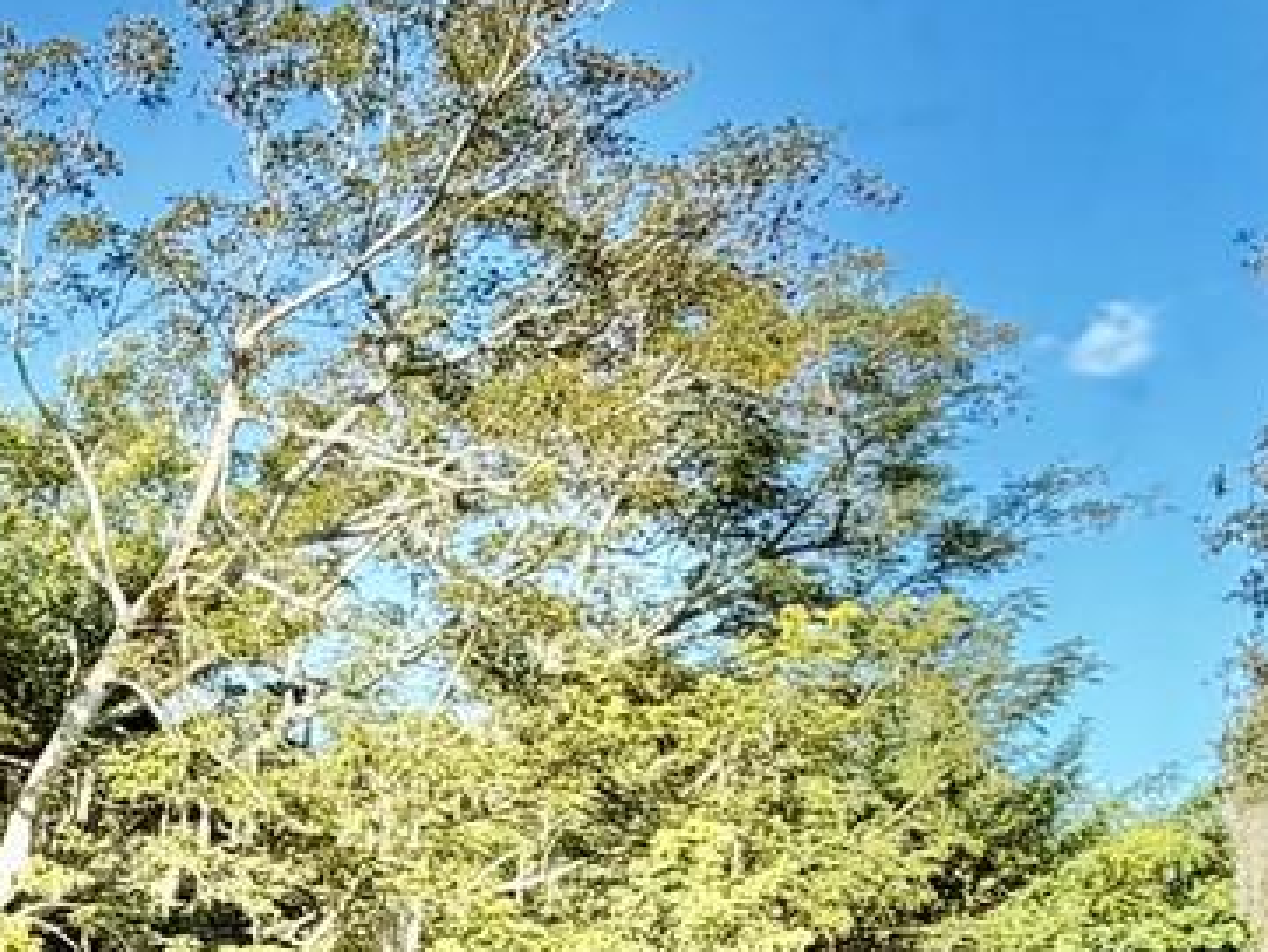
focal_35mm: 62
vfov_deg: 21.2
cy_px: 1279
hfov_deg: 25.8
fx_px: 2272
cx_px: -464
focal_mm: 2.22
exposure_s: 1/602
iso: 40
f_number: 2.2
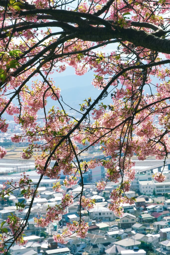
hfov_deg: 13.2
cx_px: 85
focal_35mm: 104
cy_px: 128
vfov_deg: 19.7
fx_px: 733
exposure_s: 1/200
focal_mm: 69
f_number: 9
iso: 100
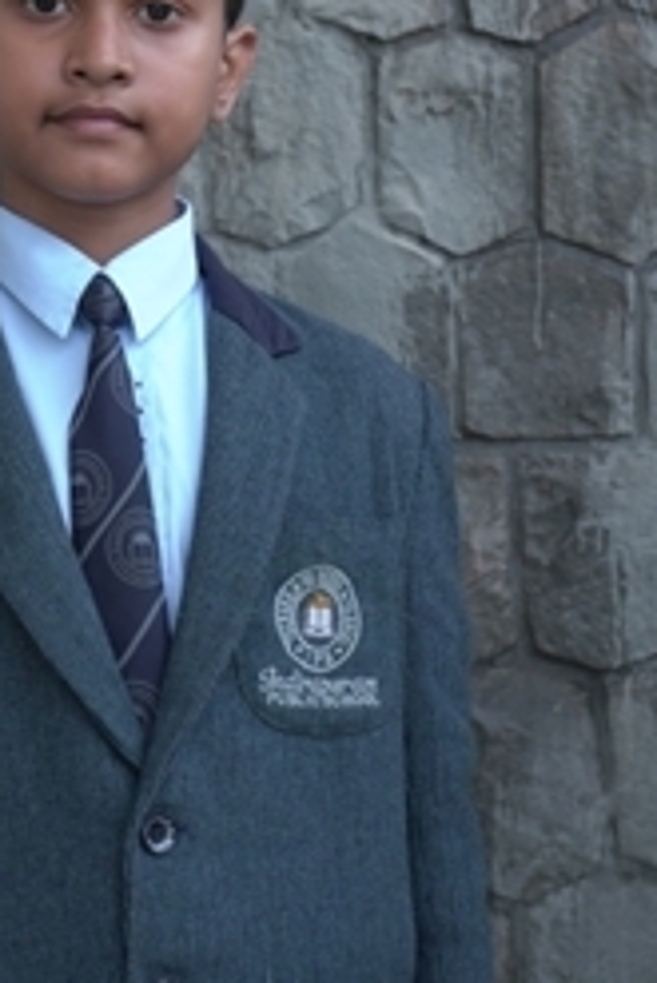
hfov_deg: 15.6
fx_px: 2378
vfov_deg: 23.2
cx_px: 133
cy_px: 314
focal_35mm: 87
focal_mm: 48
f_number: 7.1
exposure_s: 1/125
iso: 400
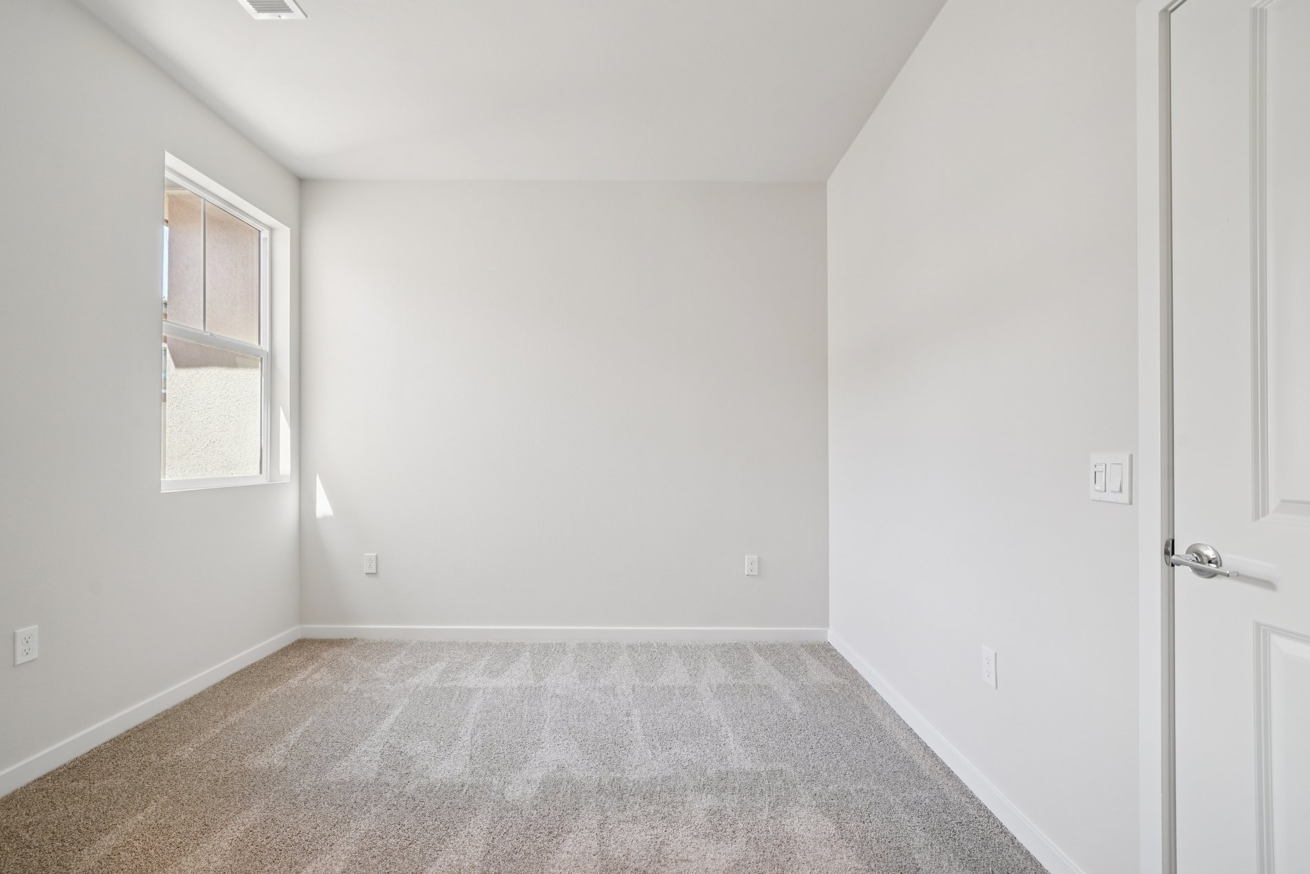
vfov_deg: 77.3
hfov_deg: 100.4
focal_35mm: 15
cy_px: 427
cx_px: 632
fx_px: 546
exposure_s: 1/8
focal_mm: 14
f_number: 8
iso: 400
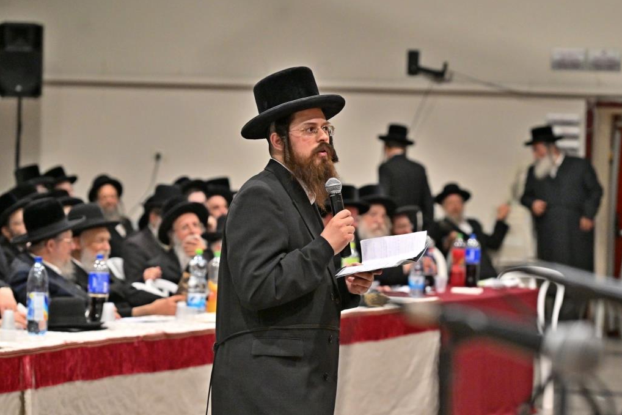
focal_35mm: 181
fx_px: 3128
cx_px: 312
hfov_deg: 11.4
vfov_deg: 7.6
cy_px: 207
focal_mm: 120
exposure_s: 1/400
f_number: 4
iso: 2000
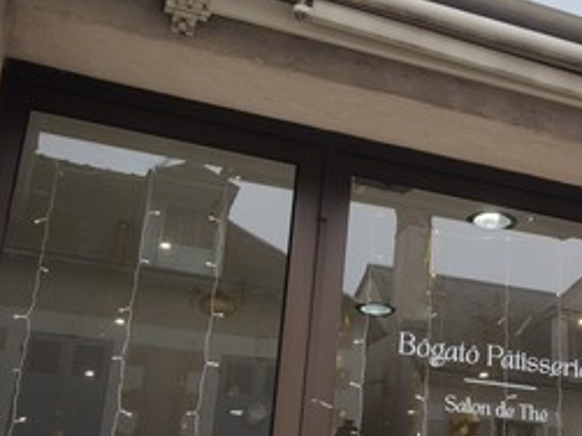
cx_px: 575
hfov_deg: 34.3
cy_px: 291
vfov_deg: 28.4
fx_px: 857
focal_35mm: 51
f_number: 2.2
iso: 100
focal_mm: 2.35
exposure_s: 1/140
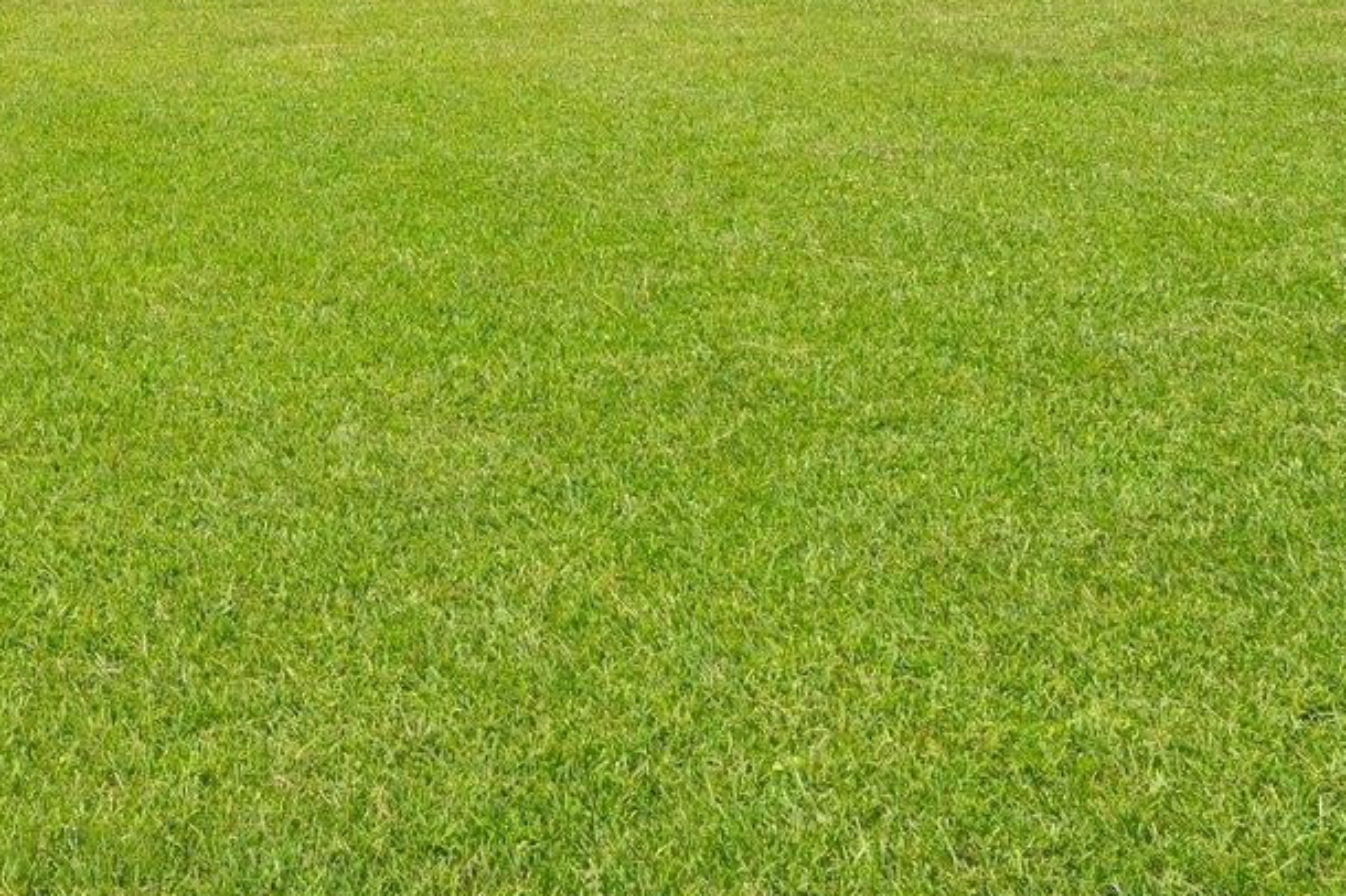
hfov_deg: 39.0
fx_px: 1756
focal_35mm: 47
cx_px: 132
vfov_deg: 22.9
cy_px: -466
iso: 320
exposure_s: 1/320
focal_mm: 14
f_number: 10
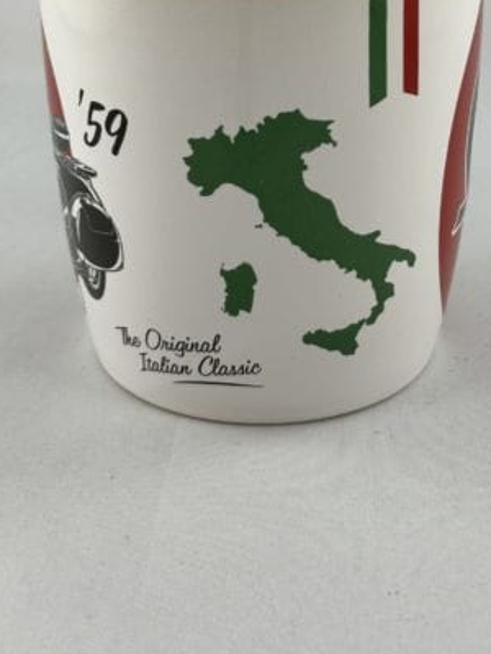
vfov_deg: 24.2
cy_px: 163
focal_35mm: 80
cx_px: 282
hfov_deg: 18.4
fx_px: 1513
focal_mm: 6.86
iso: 50
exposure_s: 1/100
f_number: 1.78
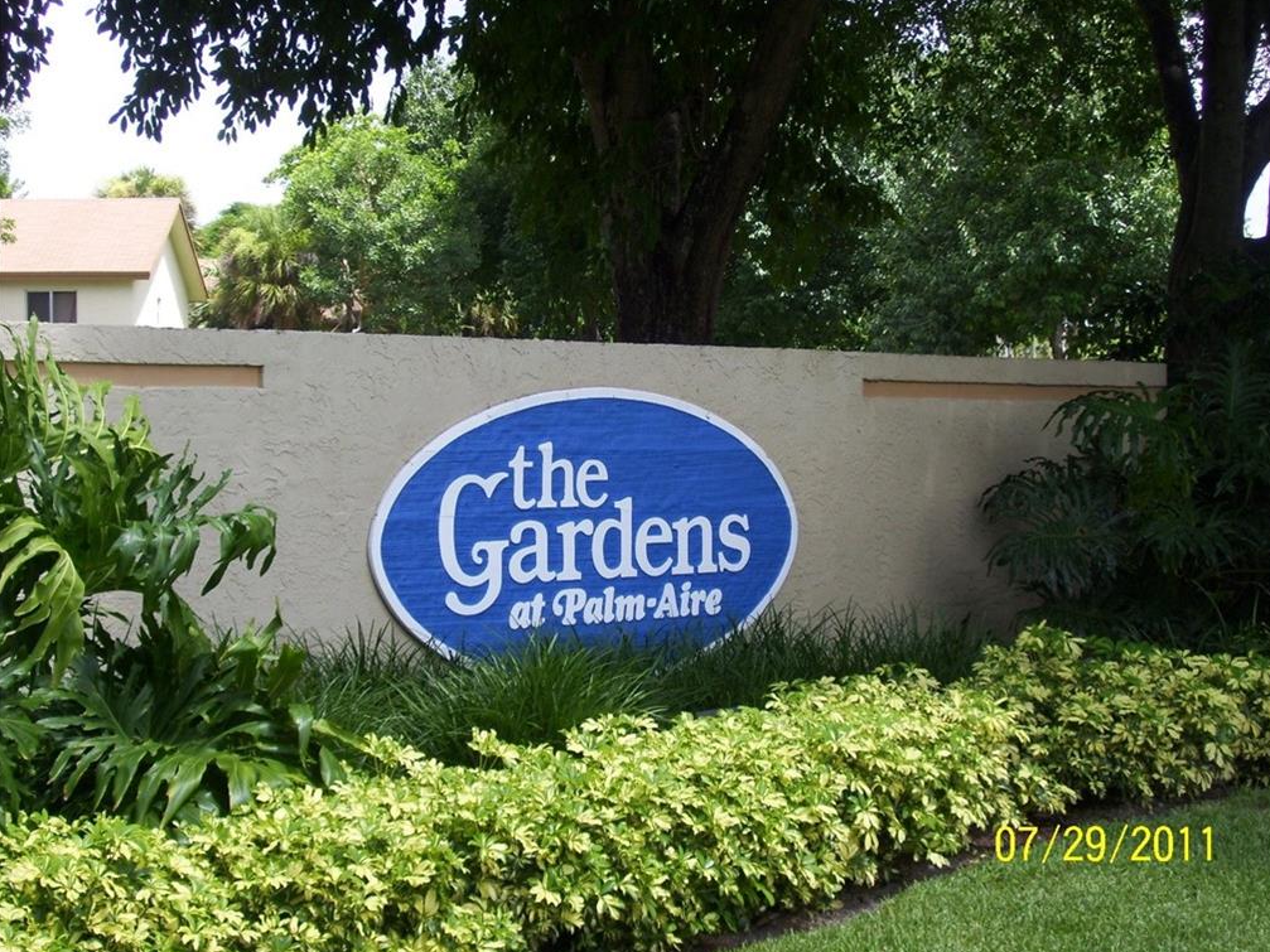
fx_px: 2605
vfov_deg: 20.7
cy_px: 475
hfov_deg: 27.4
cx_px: 641
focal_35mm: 71
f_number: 4
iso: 80
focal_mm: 11.6
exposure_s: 1/320
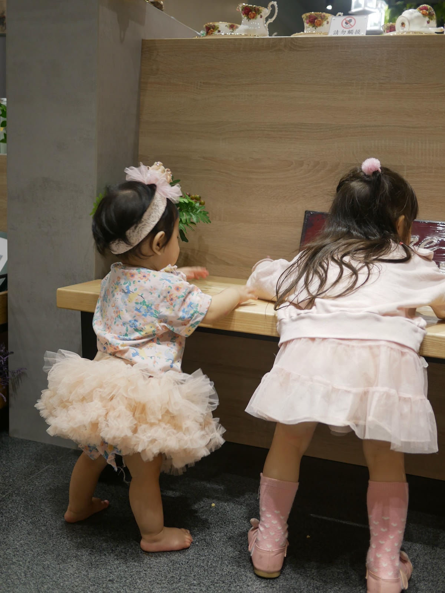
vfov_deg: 46.8
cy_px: 296
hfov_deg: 36.0
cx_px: 222
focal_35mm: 40
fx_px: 685
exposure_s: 1/60
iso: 250
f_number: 1.7
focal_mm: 20
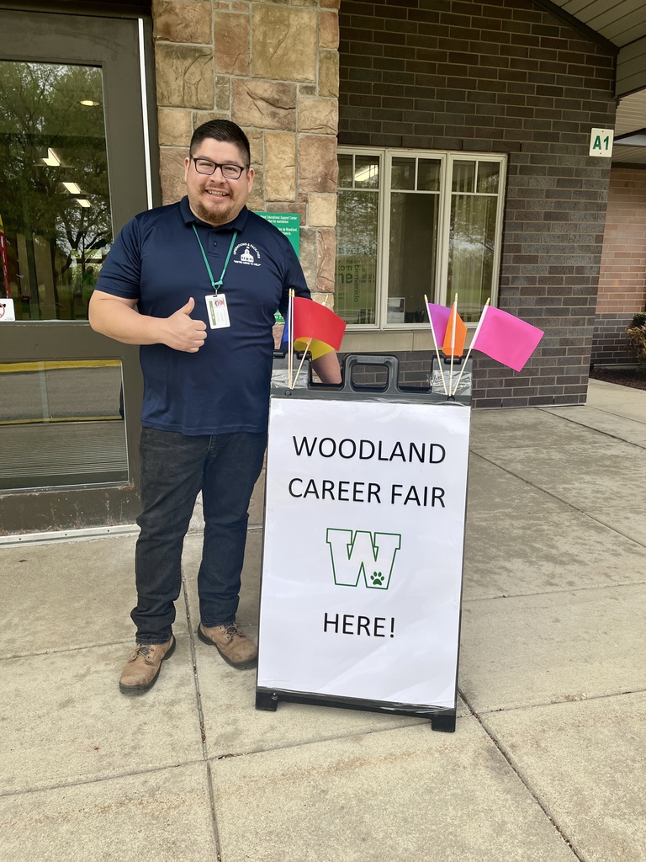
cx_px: 323
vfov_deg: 67.3
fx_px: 647
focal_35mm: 26
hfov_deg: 53.1
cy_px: 431
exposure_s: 1/508
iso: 50
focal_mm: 5.1
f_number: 1.6
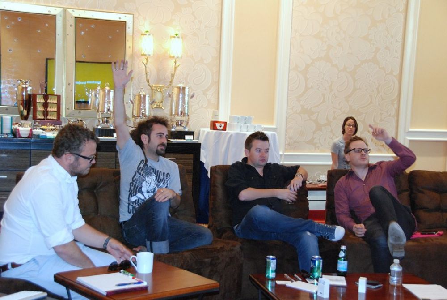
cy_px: 150
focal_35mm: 54
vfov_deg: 25.1
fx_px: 671
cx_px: 224
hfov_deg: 36.8
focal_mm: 36
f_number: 5.6
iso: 1600
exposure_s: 1/60
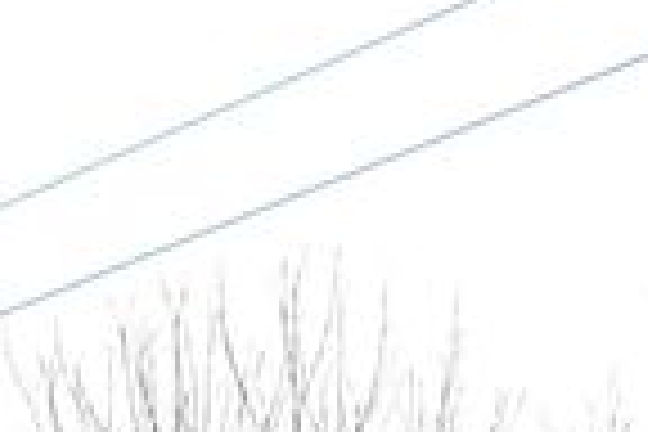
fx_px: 4788
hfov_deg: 7.7
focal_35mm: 266
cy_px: 1323
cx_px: -9
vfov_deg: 4.9
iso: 200
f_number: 2.8
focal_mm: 6
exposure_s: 1/400
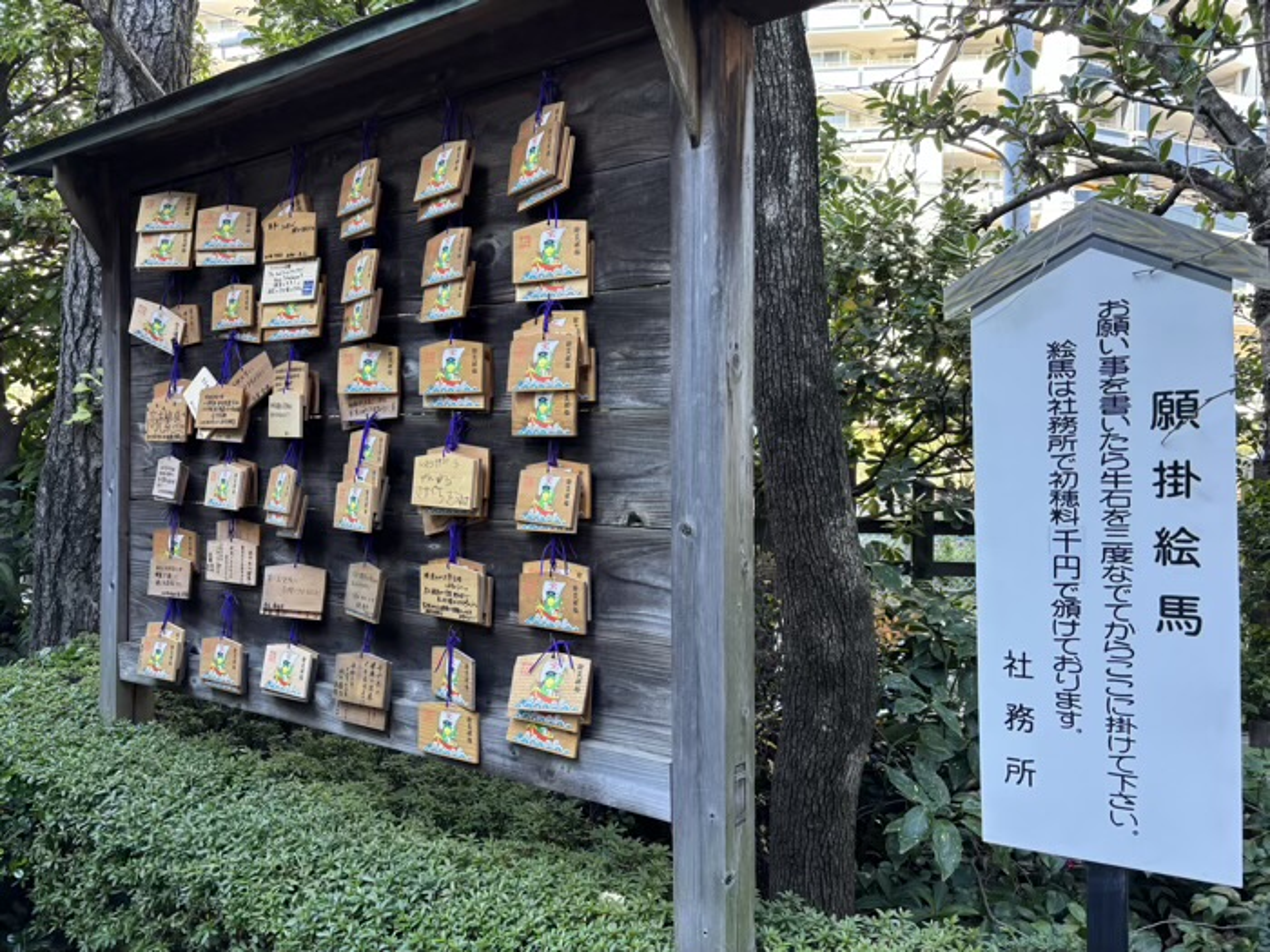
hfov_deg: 67.3
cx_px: 635
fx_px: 954
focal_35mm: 26
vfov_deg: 53.1
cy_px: 476
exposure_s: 1/121
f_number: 1.6
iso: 50
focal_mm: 5.96
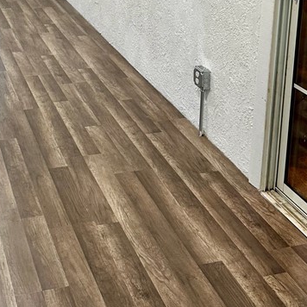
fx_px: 612
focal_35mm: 61
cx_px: 70
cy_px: -9
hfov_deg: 27.7
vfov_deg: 26.5
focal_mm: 6.86
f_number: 1.78
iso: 160
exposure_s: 1/60
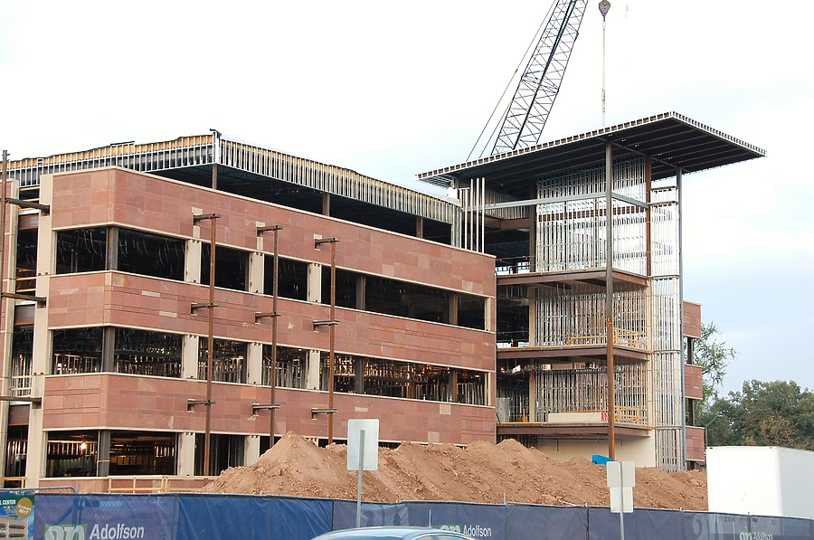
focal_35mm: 72
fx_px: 1625
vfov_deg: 18.9
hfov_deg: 28.1
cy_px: 270
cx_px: 407
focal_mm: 48
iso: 400
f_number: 8
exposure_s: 1/50
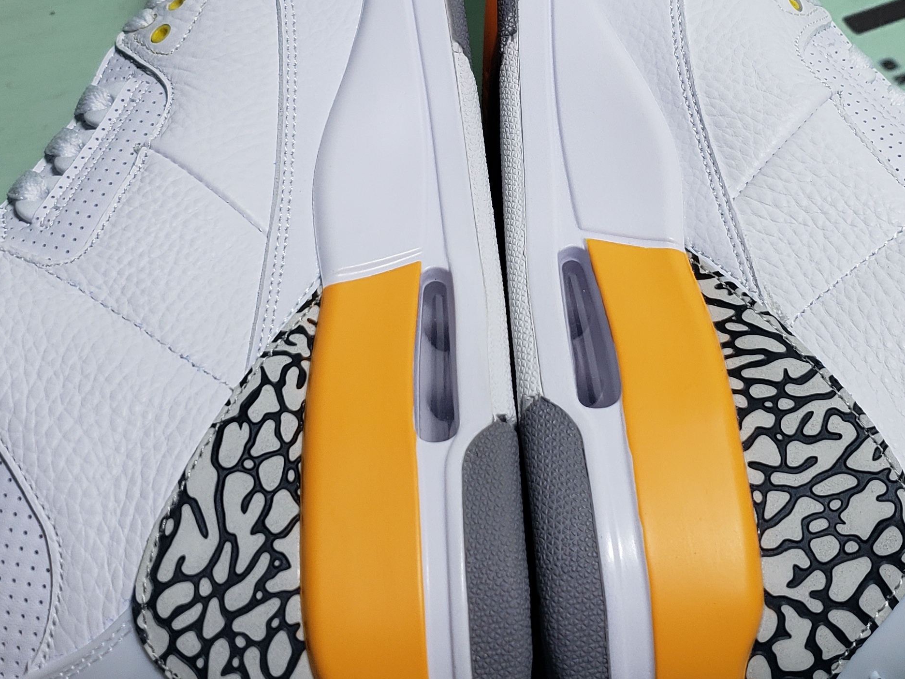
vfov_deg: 26.0
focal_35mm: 56
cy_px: 242
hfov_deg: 34.2
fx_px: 1464
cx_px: 555
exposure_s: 1/603
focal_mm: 4.3
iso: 50
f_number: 1.5
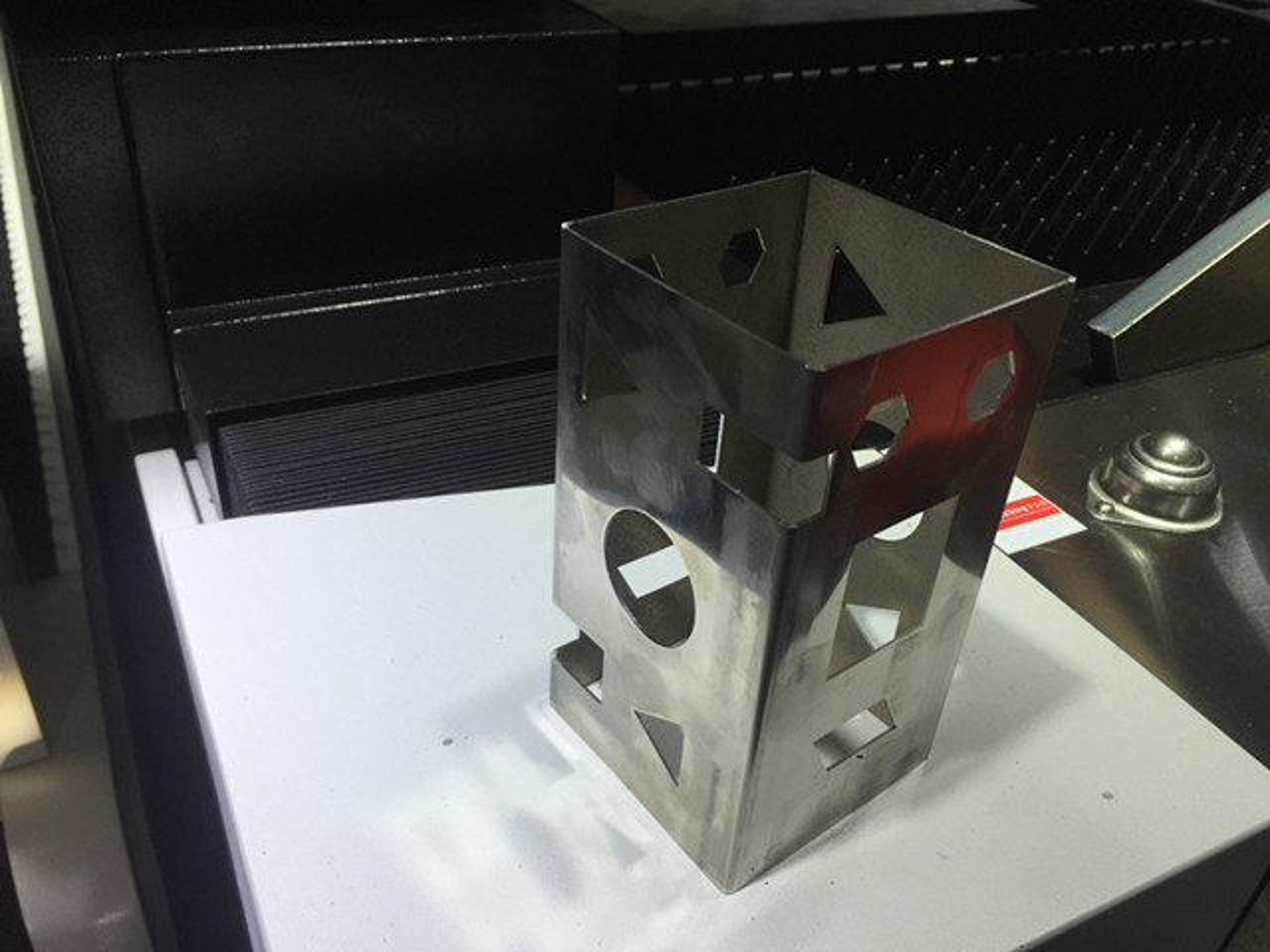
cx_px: 635
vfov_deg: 48.2
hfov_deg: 61.7
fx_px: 1064
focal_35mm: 29
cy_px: 476
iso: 32
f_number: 2.2
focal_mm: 4.15
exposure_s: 1/370
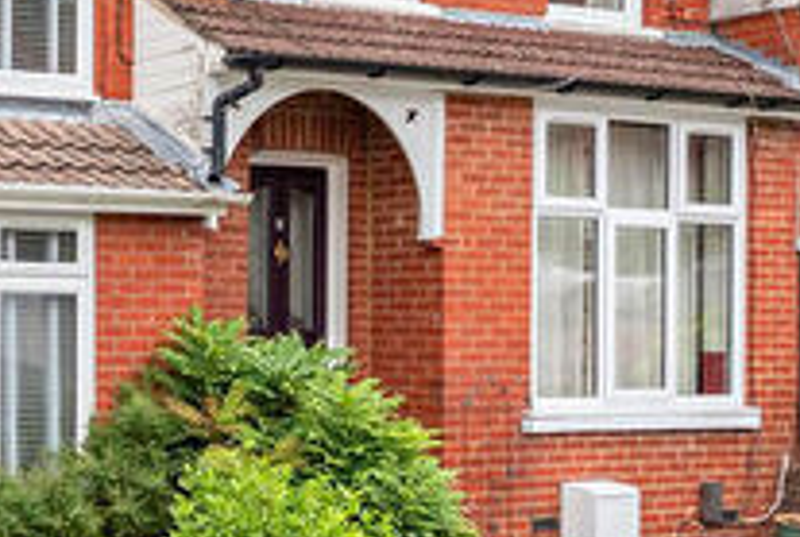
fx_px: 1240
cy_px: 352
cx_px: -352
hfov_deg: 27.0
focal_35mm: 56
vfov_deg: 24.3
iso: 1000
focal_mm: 16.5
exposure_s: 1/1000
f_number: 7.1
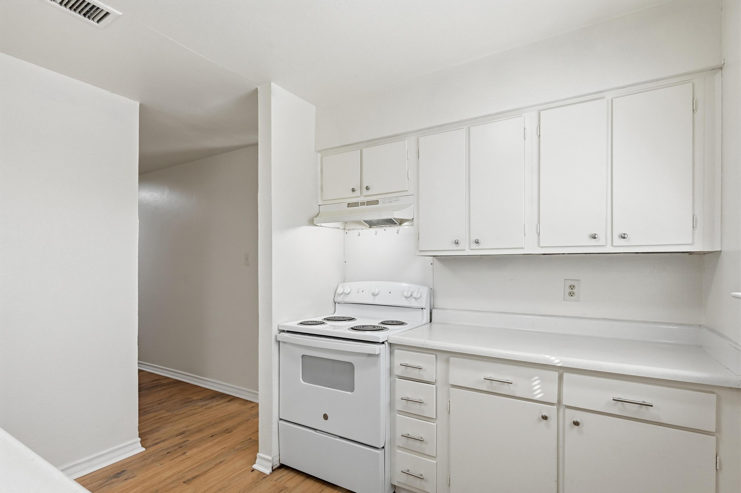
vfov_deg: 68.8
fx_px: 360
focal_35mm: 18
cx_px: 370
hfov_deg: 91.7
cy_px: 246
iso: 1000
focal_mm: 17.5
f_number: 6.3
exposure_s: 1/6400
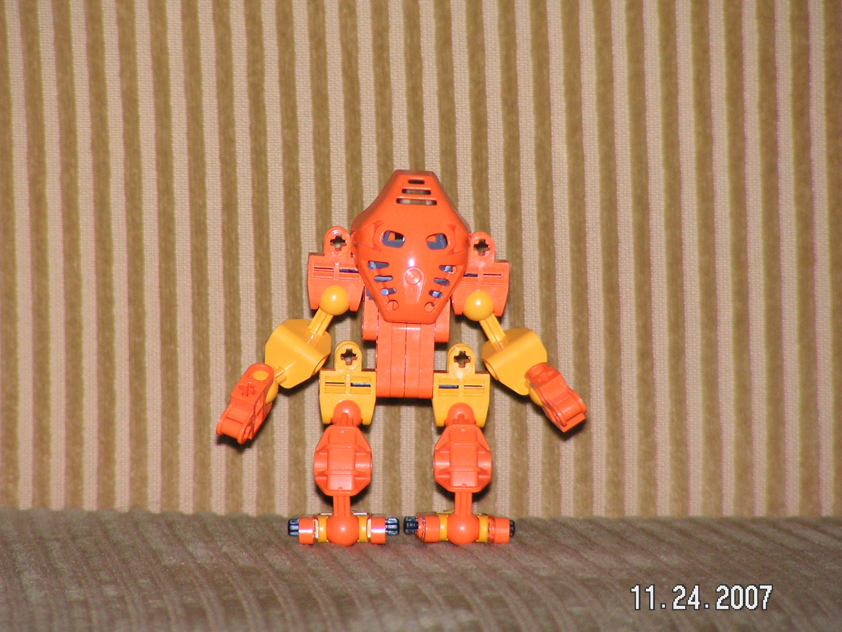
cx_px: 388
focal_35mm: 318
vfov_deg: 4.7
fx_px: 7735
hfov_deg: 6.2
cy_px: 318
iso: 200
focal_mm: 48
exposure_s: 1/320
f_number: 3.2
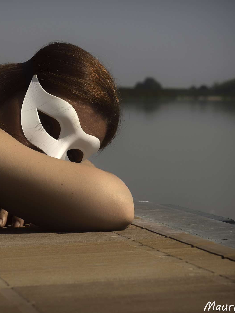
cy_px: 145
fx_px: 1330
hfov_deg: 10.1
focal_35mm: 147
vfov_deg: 13.4
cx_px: 36
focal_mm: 60
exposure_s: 1/1800
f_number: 8
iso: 200
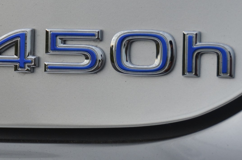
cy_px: 45
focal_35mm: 226
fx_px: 1517
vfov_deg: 6.0
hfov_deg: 9.1
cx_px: 55
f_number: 5
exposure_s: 1/1000
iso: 400
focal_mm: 65
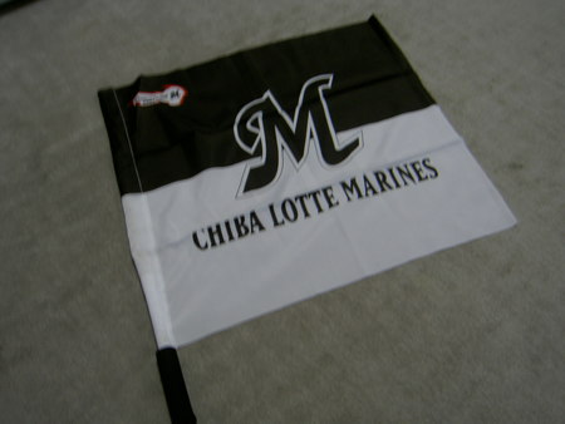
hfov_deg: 53.9
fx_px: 555
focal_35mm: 34
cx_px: 282
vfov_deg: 41.8
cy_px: 212
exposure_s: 1/10
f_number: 2.8
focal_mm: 5.6
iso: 50
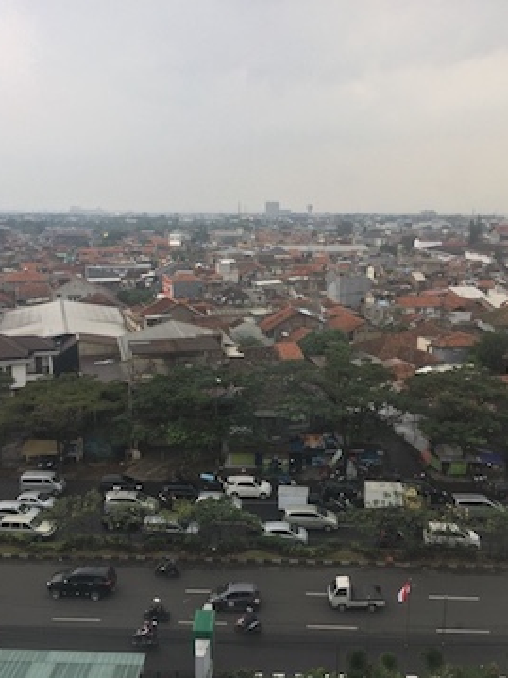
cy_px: 347
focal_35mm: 31
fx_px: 607
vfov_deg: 58.4
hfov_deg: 45.4
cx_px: 259
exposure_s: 1/196
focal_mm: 4.15
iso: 32
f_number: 2.2
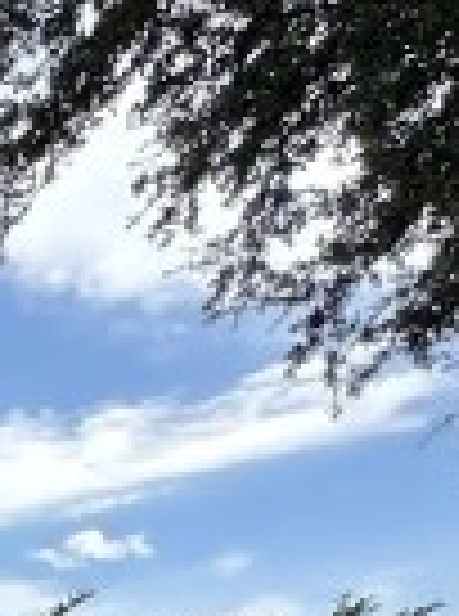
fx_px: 1865
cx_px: -864
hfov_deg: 10.5
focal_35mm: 105
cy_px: 1147
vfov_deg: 15.7
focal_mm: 2.22
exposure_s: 1/527
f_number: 2.2
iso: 40
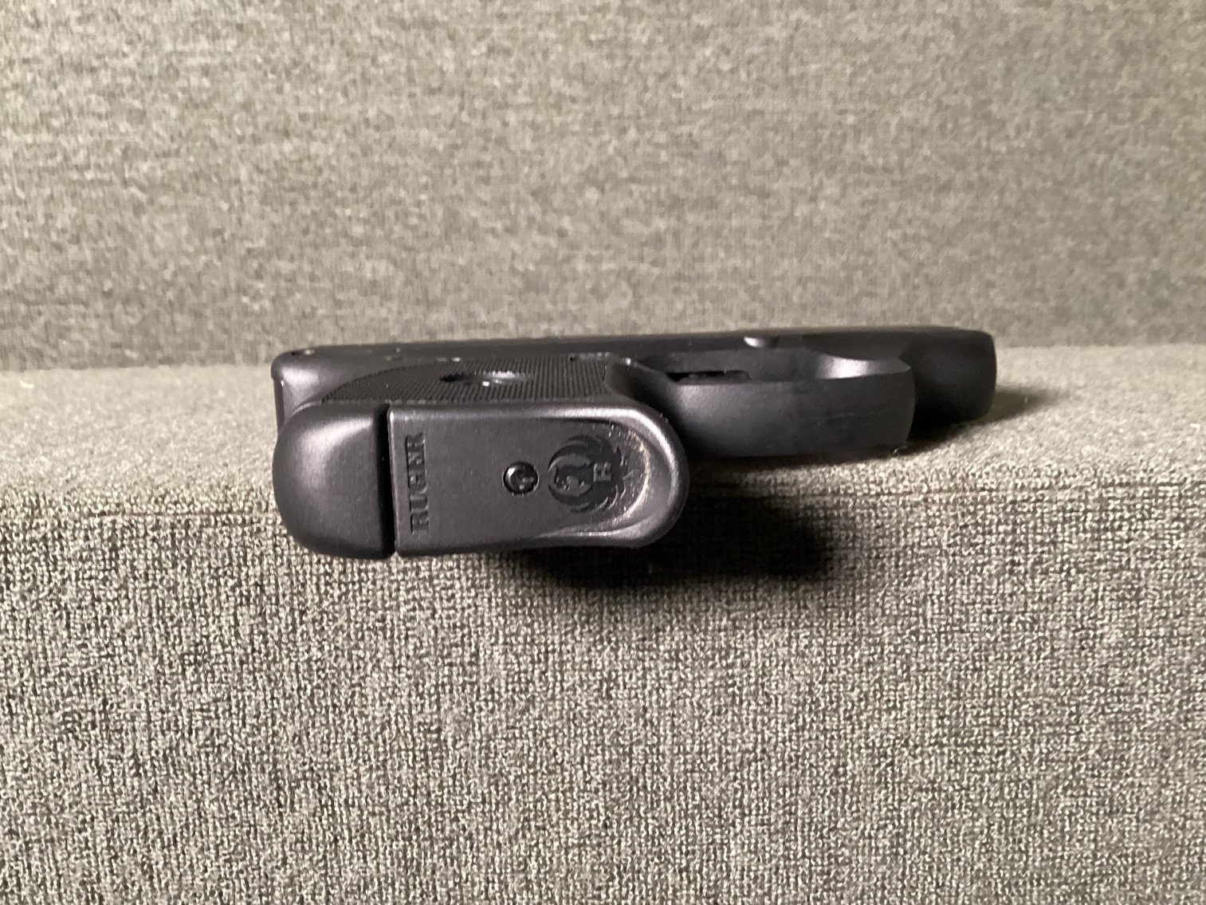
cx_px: 603
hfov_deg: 58.3
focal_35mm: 31
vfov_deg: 45.4
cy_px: 452
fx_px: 1080
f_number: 2.4
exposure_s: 1/40
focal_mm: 3.3
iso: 400
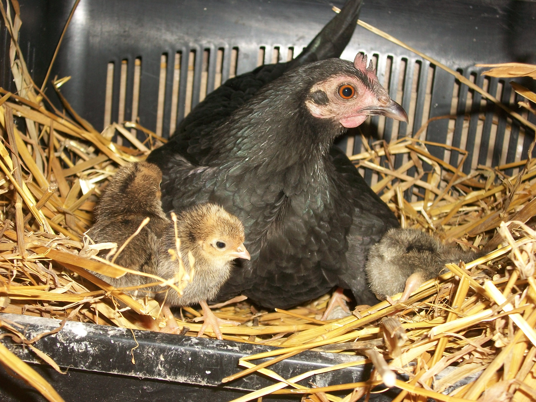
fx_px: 774
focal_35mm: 50
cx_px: 268
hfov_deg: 38.2
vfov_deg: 29.1
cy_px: 201
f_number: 3.6
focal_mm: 8.8
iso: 80
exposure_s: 1/80
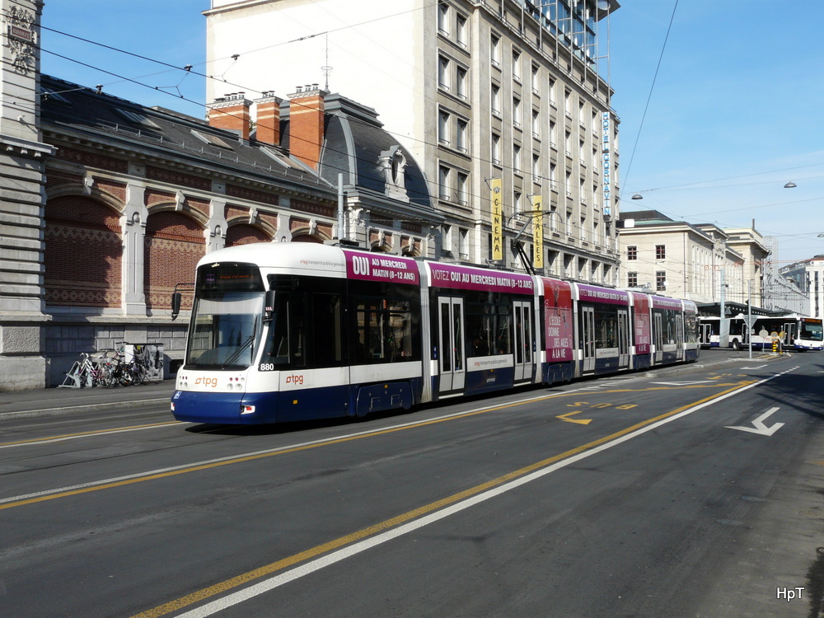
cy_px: 309
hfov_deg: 49.0
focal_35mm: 38
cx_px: 412
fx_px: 905
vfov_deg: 37.7
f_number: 6.3
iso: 100
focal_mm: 6.3
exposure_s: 1/400
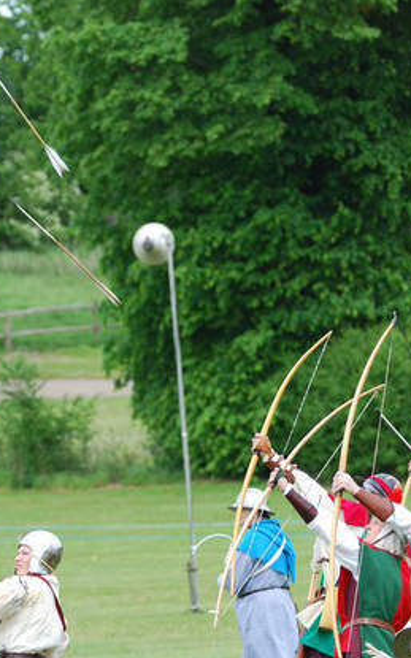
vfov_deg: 4.4
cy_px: 358
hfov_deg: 2.7
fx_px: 8573
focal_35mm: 478
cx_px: 176
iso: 280
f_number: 5.3
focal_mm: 185
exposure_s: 1/500
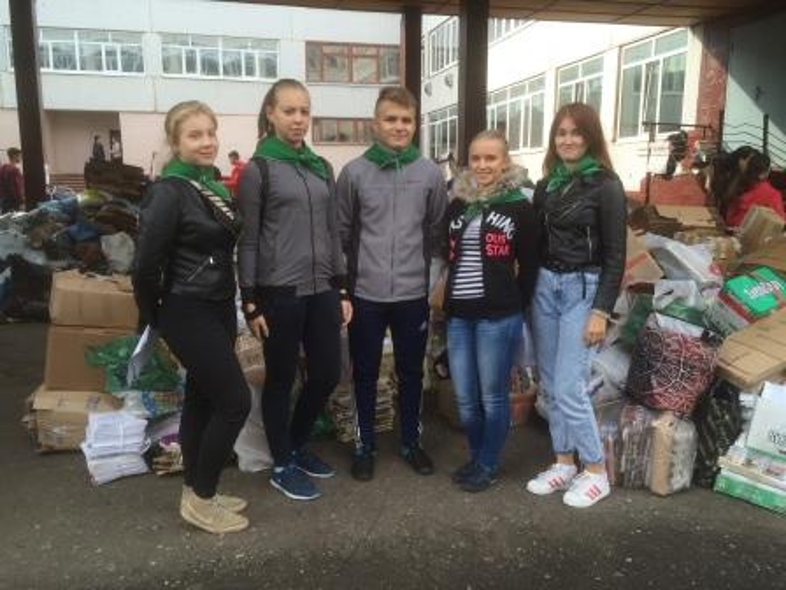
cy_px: 295
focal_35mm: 29
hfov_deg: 61.7
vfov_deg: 48.2
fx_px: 658
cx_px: 393
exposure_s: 1/289
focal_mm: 4.15
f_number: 2.2
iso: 32
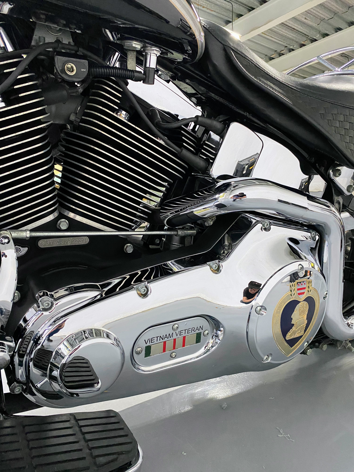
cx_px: 177
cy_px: 236
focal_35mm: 26
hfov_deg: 53.1
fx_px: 355
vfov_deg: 67.3
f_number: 1.8
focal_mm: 4.25
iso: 320
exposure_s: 1/60
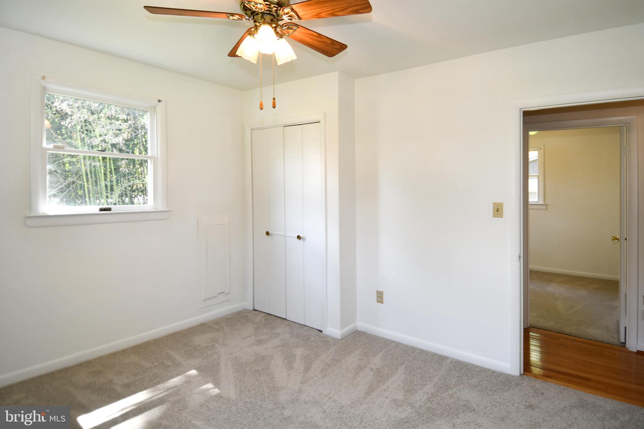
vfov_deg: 67.4
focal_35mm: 18
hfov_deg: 90.0
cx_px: 322
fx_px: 322
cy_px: 214
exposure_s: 1/60
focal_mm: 12
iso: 200
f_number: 4
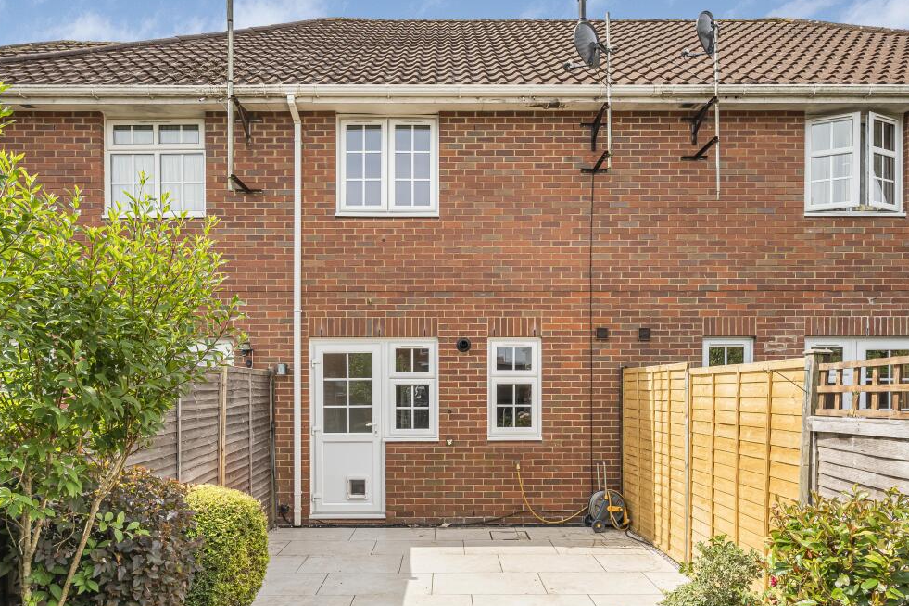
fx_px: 619
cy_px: 295
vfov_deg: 52.1
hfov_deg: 72.6
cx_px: 446
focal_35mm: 25
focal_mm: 23.5
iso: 800
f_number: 9
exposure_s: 1/200
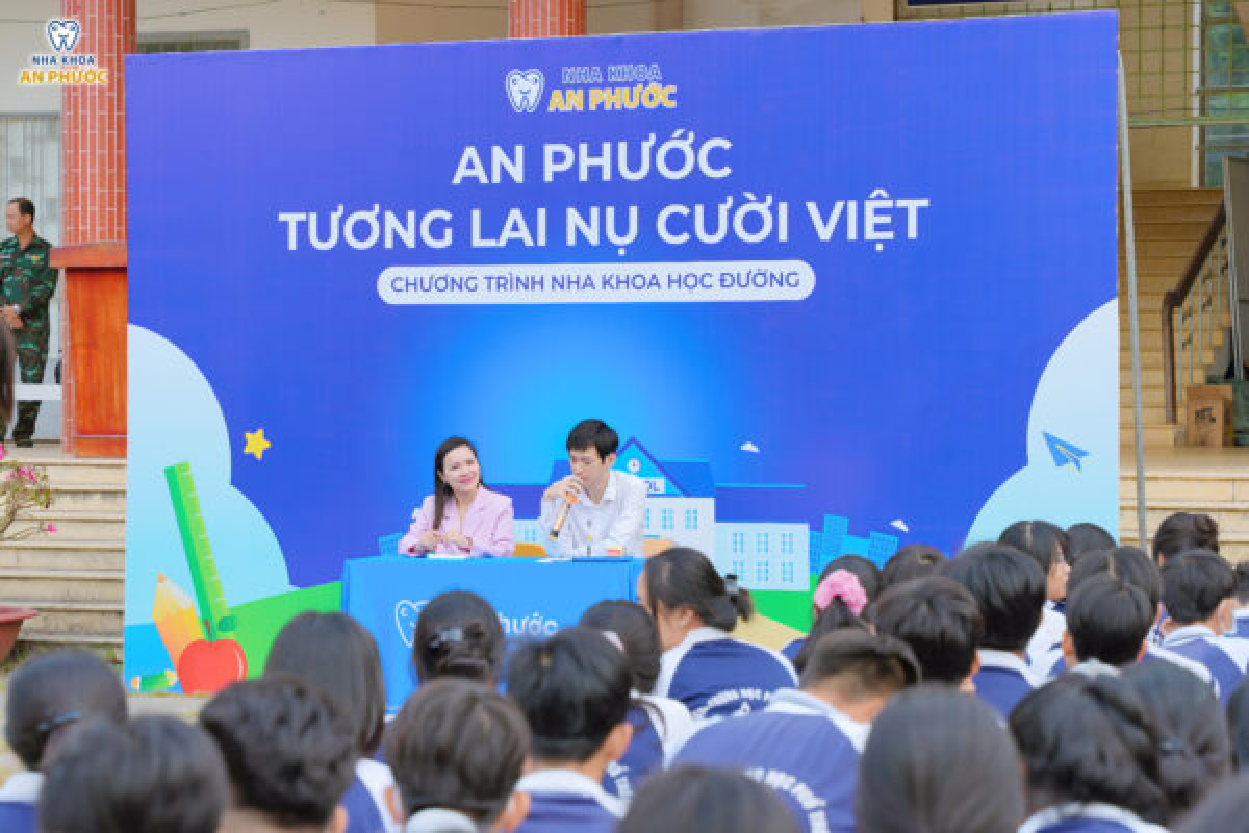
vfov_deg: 13.0
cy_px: 416
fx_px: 3643
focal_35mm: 105
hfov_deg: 19.5
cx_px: 624
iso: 100
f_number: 4
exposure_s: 1/125
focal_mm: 70
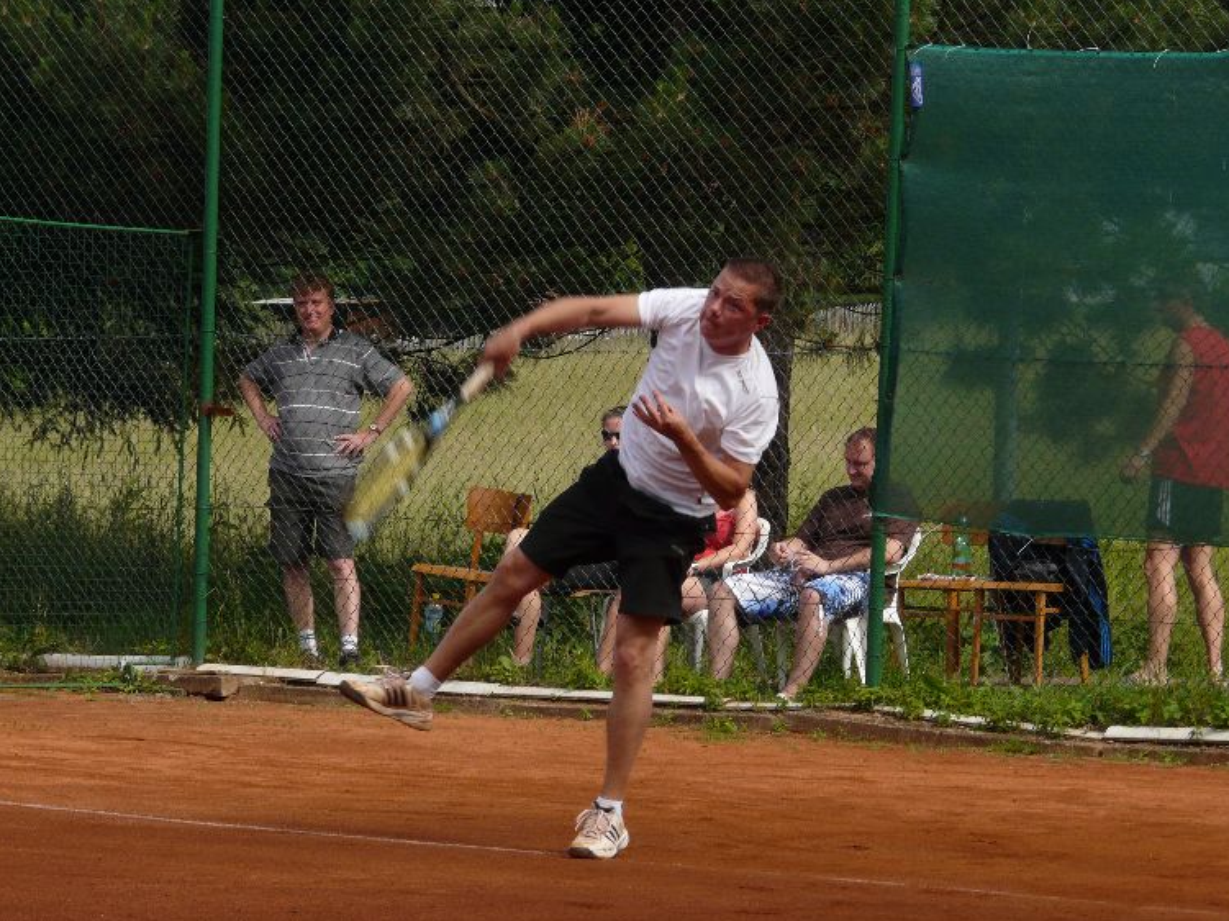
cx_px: 616
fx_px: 6211
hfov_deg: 11.3
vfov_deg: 8.5
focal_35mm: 175
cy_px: 462
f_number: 5.6
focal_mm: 27
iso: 100
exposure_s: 1/320
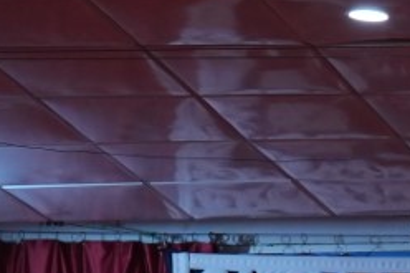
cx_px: 1187
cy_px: 821
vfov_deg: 4.6
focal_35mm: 288
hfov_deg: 6.6
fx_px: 3278
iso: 1600
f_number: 5.6
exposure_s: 1/320
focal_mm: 44
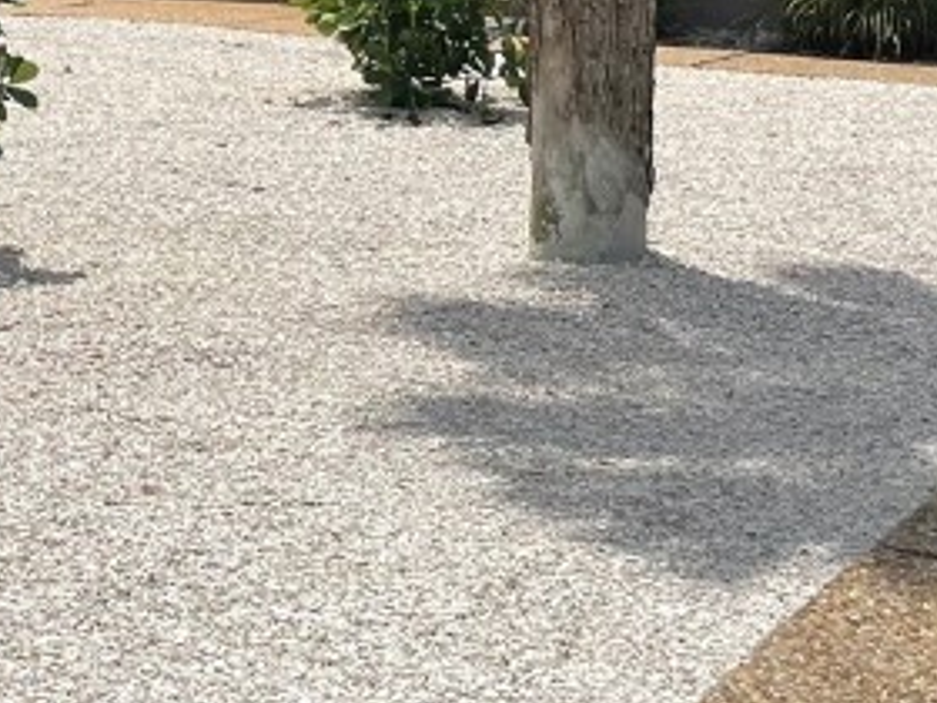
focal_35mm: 95
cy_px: -97
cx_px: -104
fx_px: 2571
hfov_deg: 19.7
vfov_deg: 15.1
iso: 32
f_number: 1.6
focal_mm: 4.2
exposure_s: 1/7299
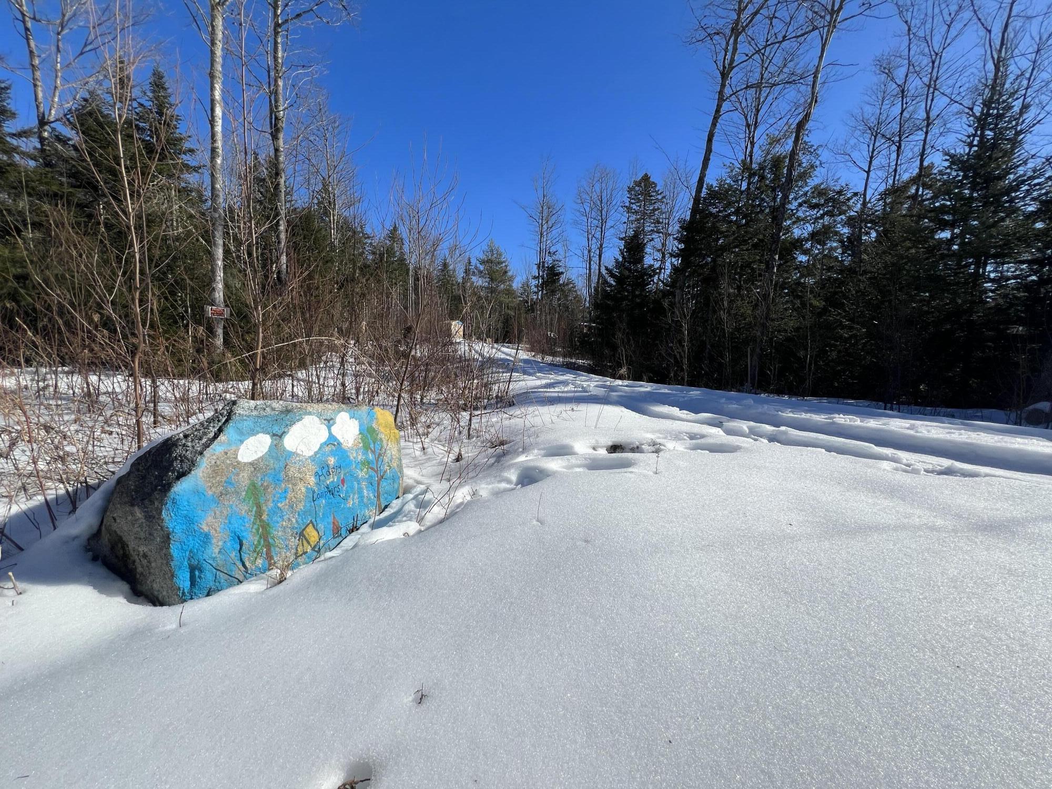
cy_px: 394
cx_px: 526
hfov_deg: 106.2
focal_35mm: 13
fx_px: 395
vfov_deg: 89.9
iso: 32
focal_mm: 1.57
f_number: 1.8
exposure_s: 1/3215
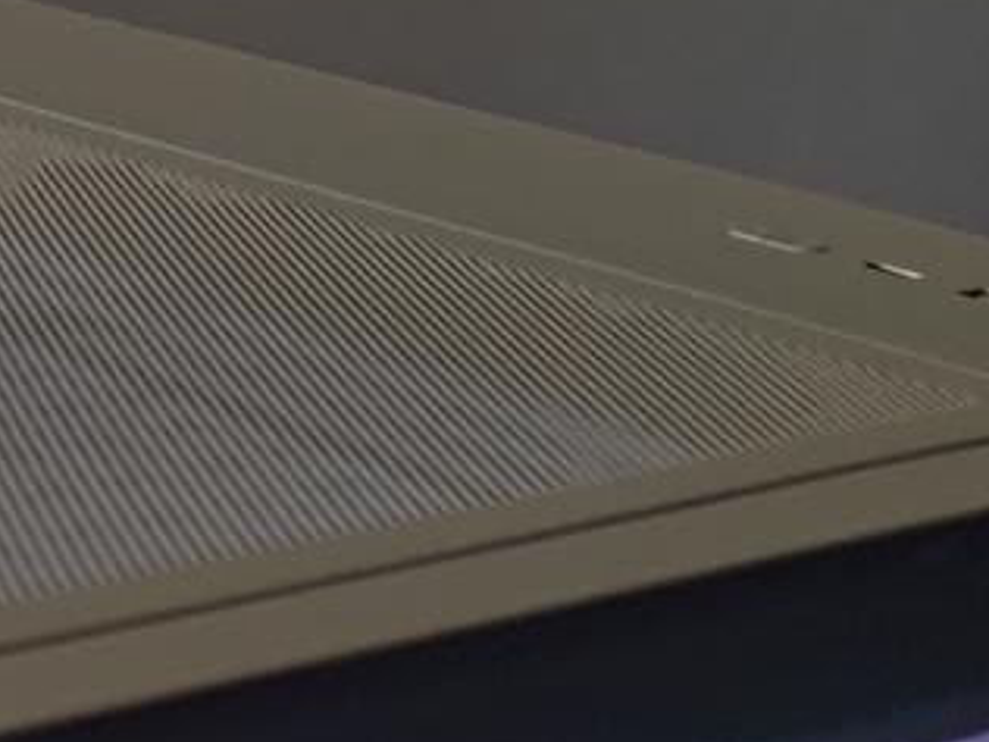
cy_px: 1620
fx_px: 3257
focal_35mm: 114
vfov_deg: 11.4
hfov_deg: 16.4
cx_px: -266
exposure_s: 1/21
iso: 400
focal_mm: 6.78
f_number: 1.85
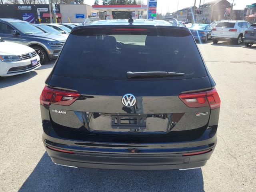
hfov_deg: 67.3
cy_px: 96
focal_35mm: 26
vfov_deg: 53.1
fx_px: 192
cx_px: 128
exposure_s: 1/1238
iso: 40
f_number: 1.8
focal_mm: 5.4
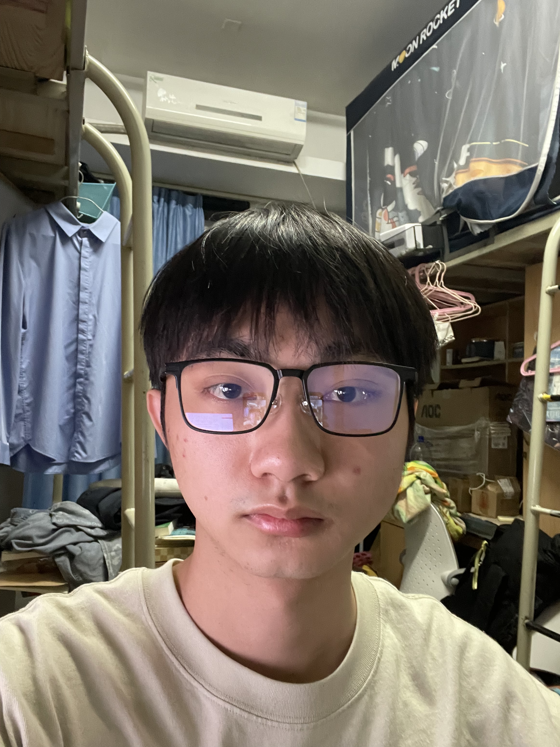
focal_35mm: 30
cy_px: 374
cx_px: 280
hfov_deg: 46.8
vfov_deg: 60.0
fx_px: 647
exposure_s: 1/25
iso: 640
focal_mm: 2.71
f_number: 2.2
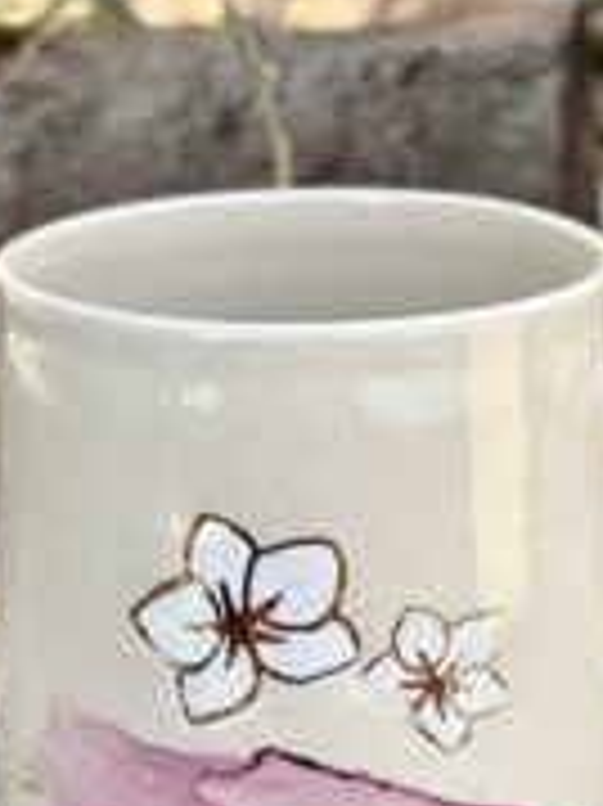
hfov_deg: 25.2
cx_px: 324
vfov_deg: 32.5
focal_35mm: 58
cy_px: 621
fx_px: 1349
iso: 50
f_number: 1.6
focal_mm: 5.96
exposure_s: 1/959
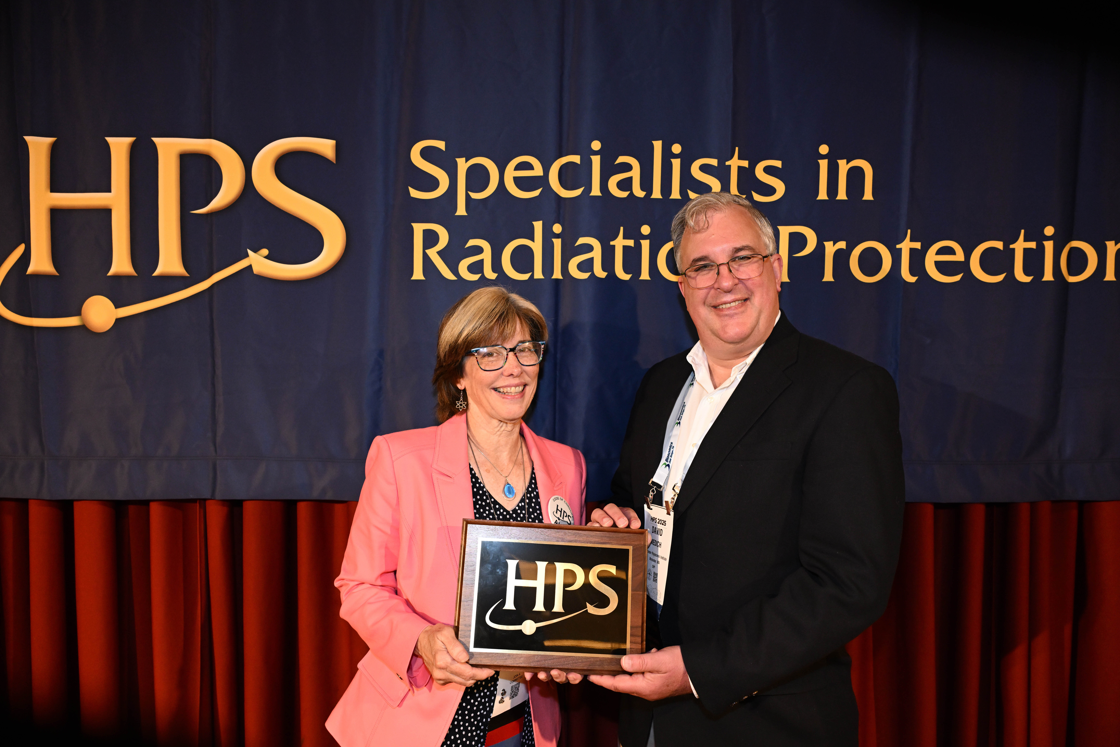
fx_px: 747
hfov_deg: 73.7
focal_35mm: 24
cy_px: 374
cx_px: 560
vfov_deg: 53.1
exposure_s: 1/200
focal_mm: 24
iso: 2200
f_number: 4
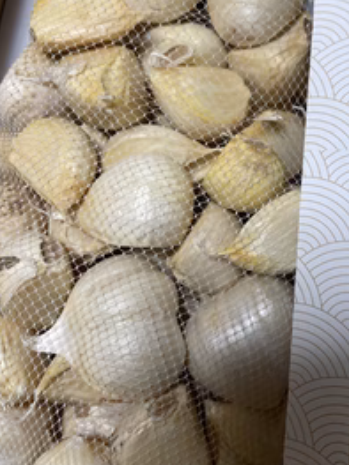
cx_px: 260
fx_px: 511
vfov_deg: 48.8
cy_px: 194
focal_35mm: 38
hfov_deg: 36.8
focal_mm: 5.1
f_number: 1.6
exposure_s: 1/120
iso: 80
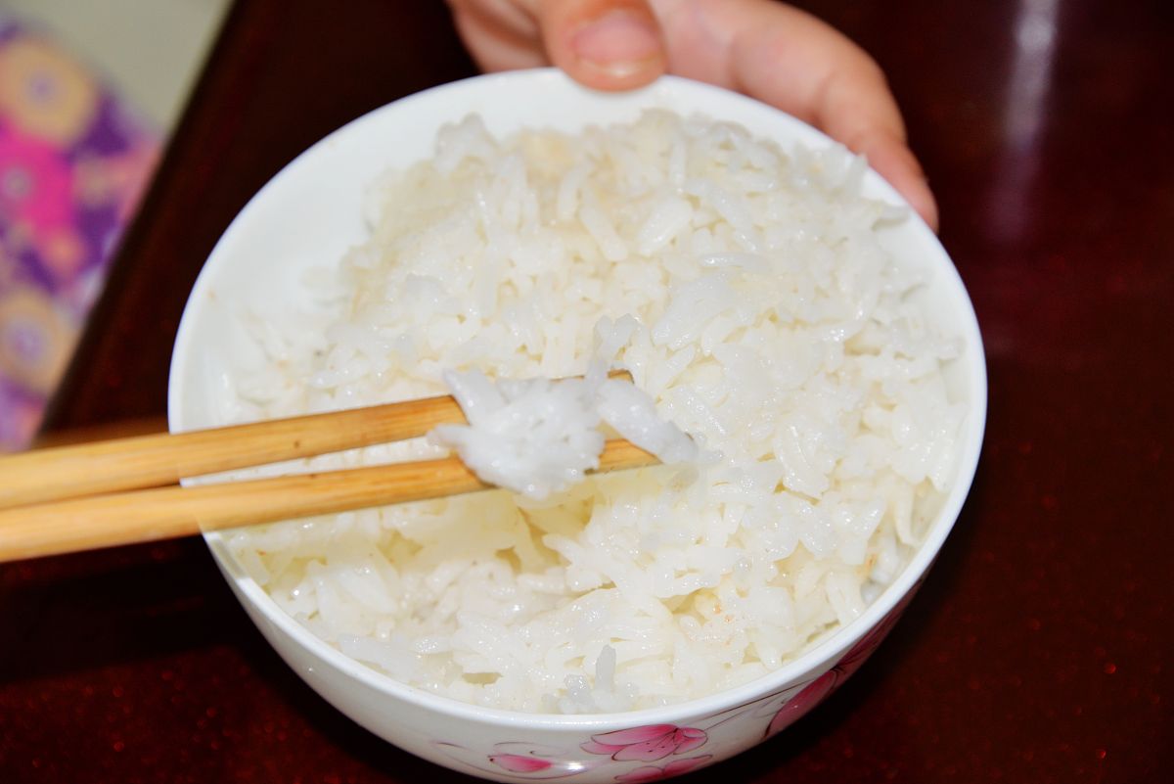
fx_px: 8155
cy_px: 392
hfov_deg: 8.2
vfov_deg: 5.5
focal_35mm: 250
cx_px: 587
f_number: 10
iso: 1000
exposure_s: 1/30
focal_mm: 250
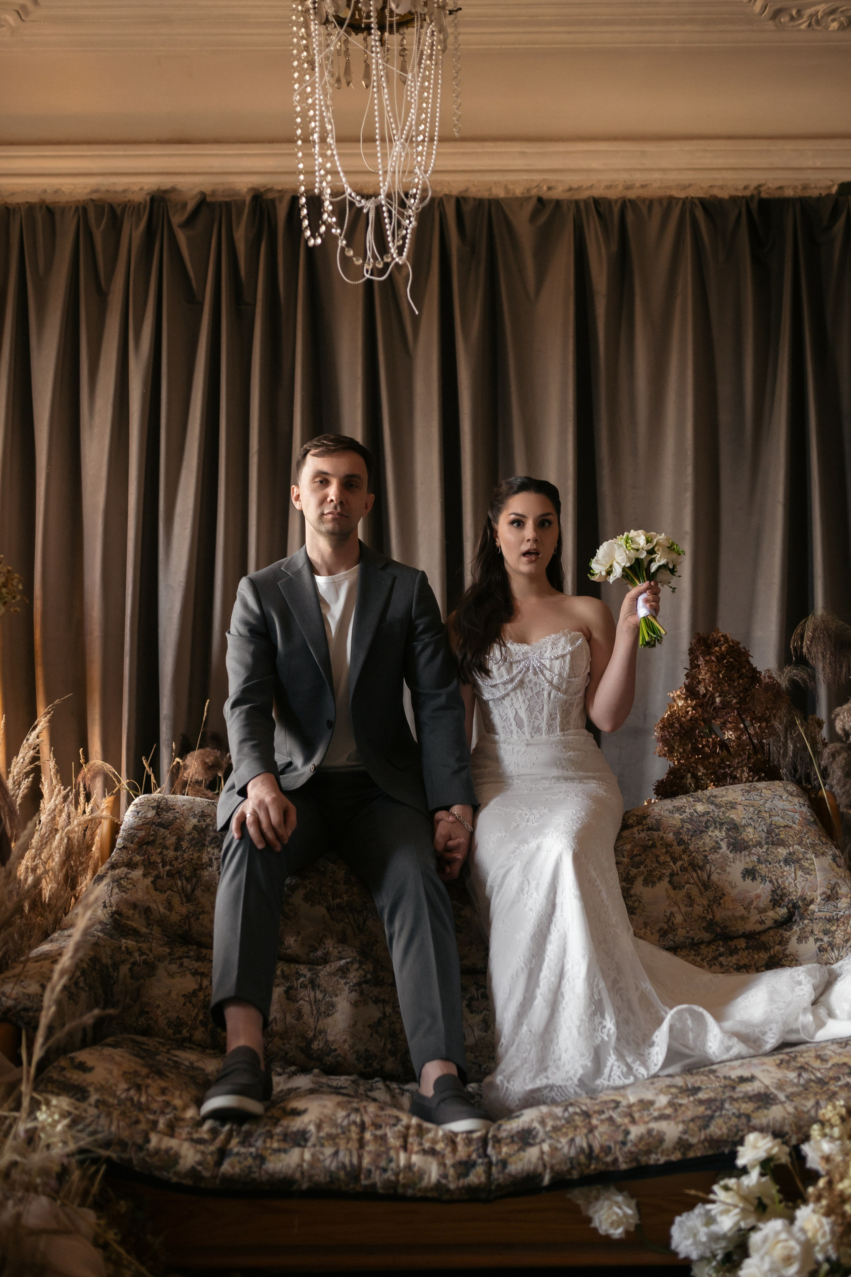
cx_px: 429
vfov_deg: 53.1
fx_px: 1277
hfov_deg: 36.9
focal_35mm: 36
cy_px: 628
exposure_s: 1/320
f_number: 2
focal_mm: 35
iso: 500
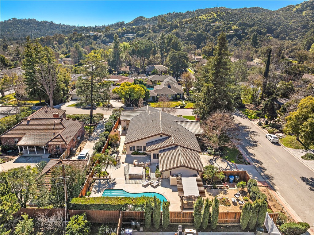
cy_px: 118
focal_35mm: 24
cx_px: 157
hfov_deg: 71.6
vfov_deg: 56.7
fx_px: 217
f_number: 8
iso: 100
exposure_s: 1/400
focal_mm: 12.29
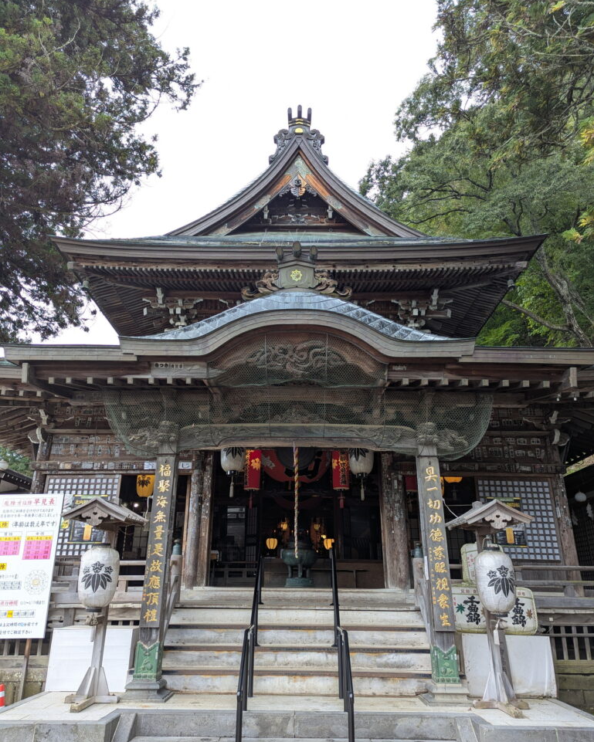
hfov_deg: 56.8
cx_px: 297
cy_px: 392
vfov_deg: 68.0
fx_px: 549
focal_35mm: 25
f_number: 1.85
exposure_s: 1/72.5
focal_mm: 6.81
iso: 34
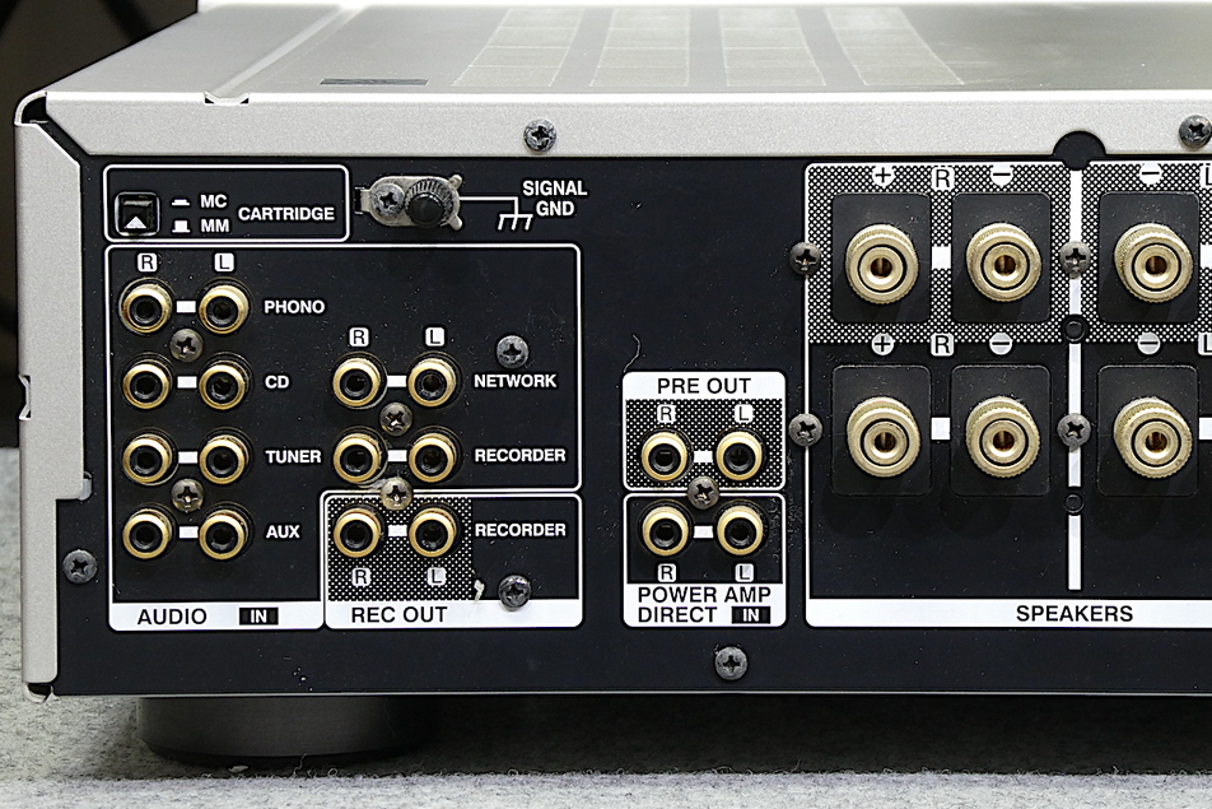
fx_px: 5050
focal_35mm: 150
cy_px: 367
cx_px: 603
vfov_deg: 9.2
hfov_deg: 13.7
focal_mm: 25.6
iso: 200
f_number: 5.4
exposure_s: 1/4
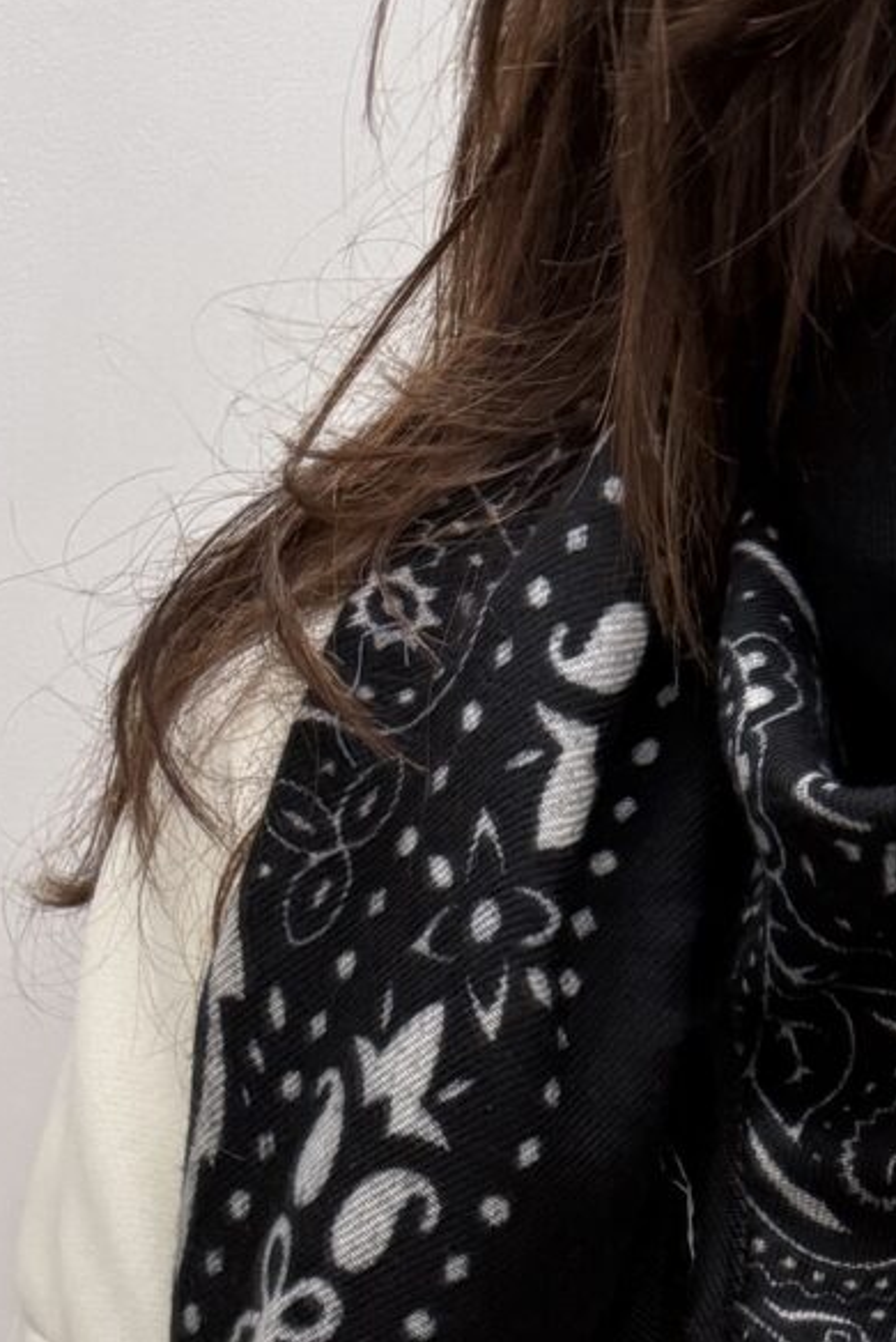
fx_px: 3057
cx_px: 1293
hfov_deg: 15.5
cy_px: 2082
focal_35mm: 82
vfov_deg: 20.6
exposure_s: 1/60
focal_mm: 6.76
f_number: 1.78
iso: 400
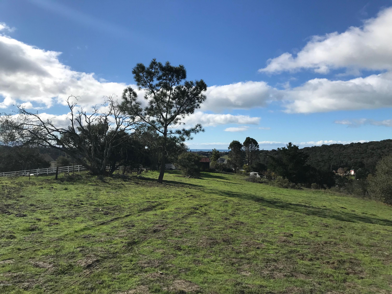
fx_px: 317
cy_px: 147
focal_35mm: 28
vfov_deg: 49.7
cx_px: 196
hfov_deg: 63.4
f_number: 1.8
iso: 20
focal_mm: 3.99
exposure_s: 1/4167
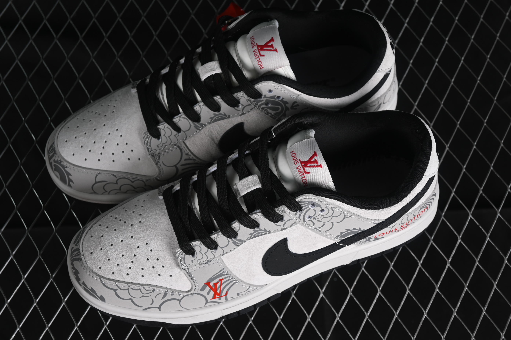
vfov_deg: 18.2
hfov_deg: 27.0
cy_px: 170
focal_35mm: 75
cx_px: 256
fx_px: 1065
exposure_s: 1/80
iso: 160
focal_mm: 50
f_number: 7.1
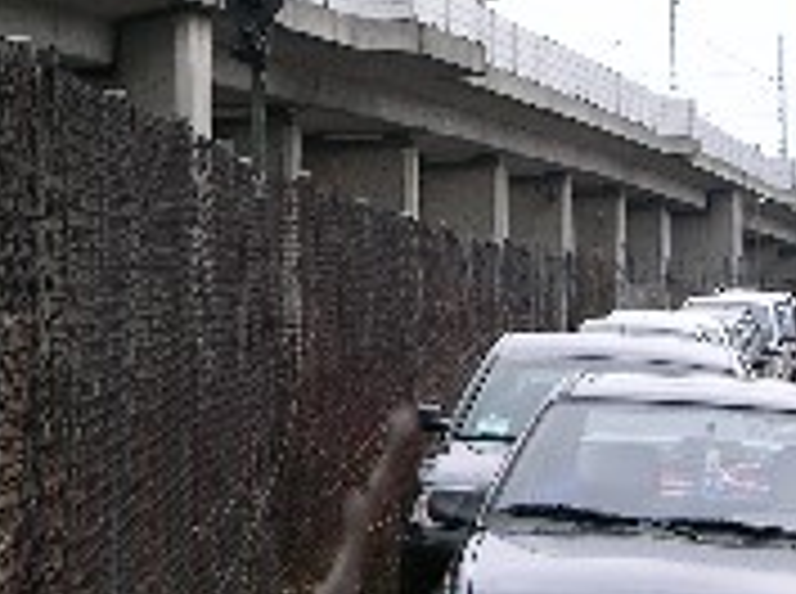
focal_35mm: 206
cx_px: -205
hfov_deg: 9.5
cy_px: 338
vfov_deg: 7.2
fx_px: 4727
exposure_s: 1/105
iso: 50
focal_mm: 15.7
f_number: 5.7
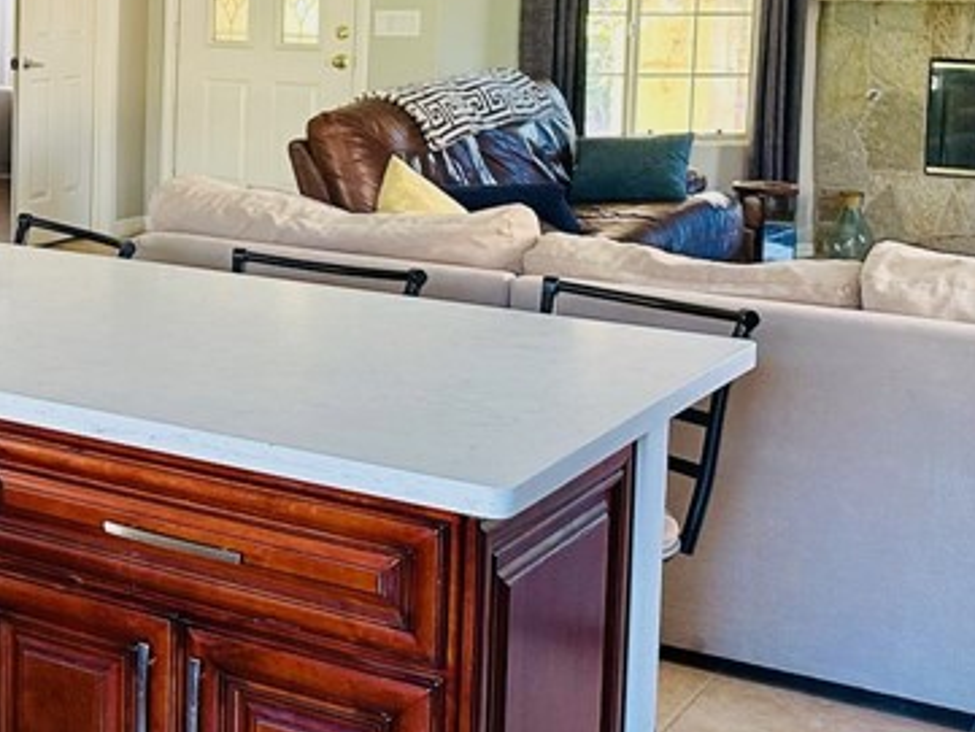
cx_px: -221
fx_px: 1916
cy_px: 130
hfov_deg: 25.4
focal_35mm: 68
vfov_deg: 21.3
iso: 160
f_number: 1.78
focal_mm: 6.86
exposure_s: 1/60
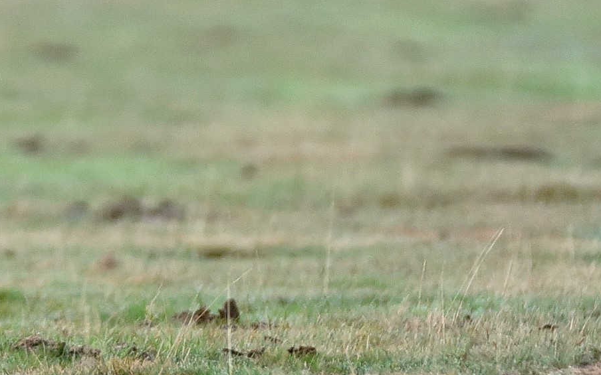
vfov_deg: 1.7
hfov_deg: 2.8
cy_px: -316
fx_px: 12465
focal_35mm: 761
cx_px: -178
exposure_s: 1/1600
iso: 1400
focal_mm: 150
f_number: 2.8
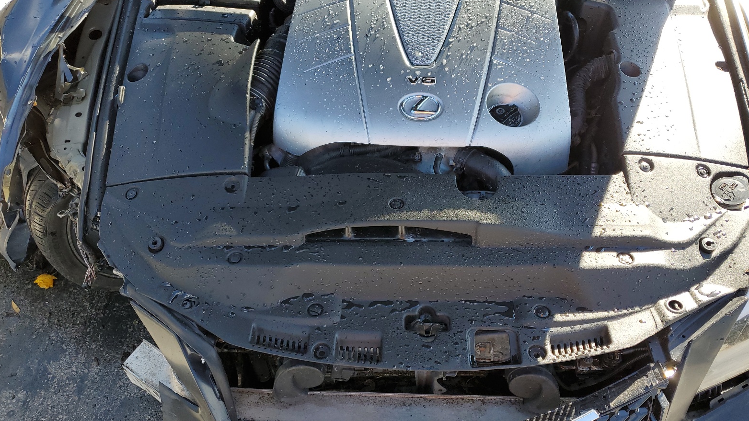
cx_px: 379
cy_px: 224
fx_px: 576
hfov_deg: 66.1
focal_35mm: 29
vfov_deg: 40.2
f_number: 1.5
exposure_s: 1/526
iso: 50
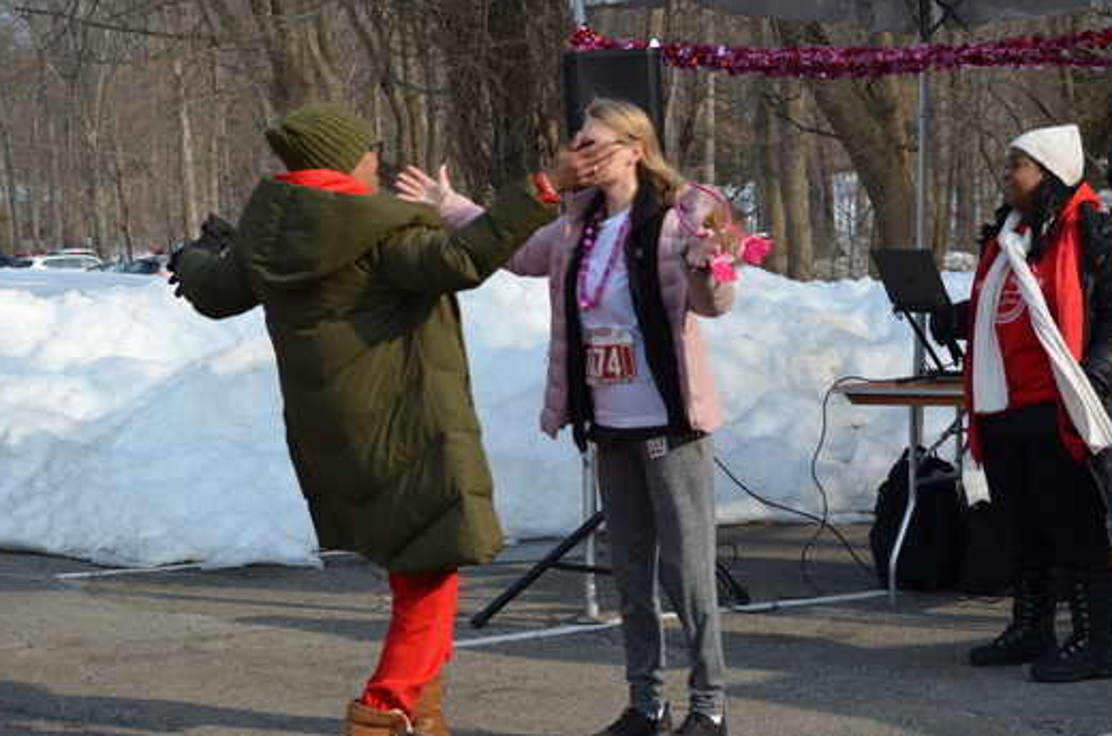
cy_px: 353
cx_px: 532
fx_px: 2835
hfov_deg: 22.2
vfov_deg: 14.8
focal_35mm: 92
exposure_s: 1/1600
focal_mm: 58
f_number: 6.3
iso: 400
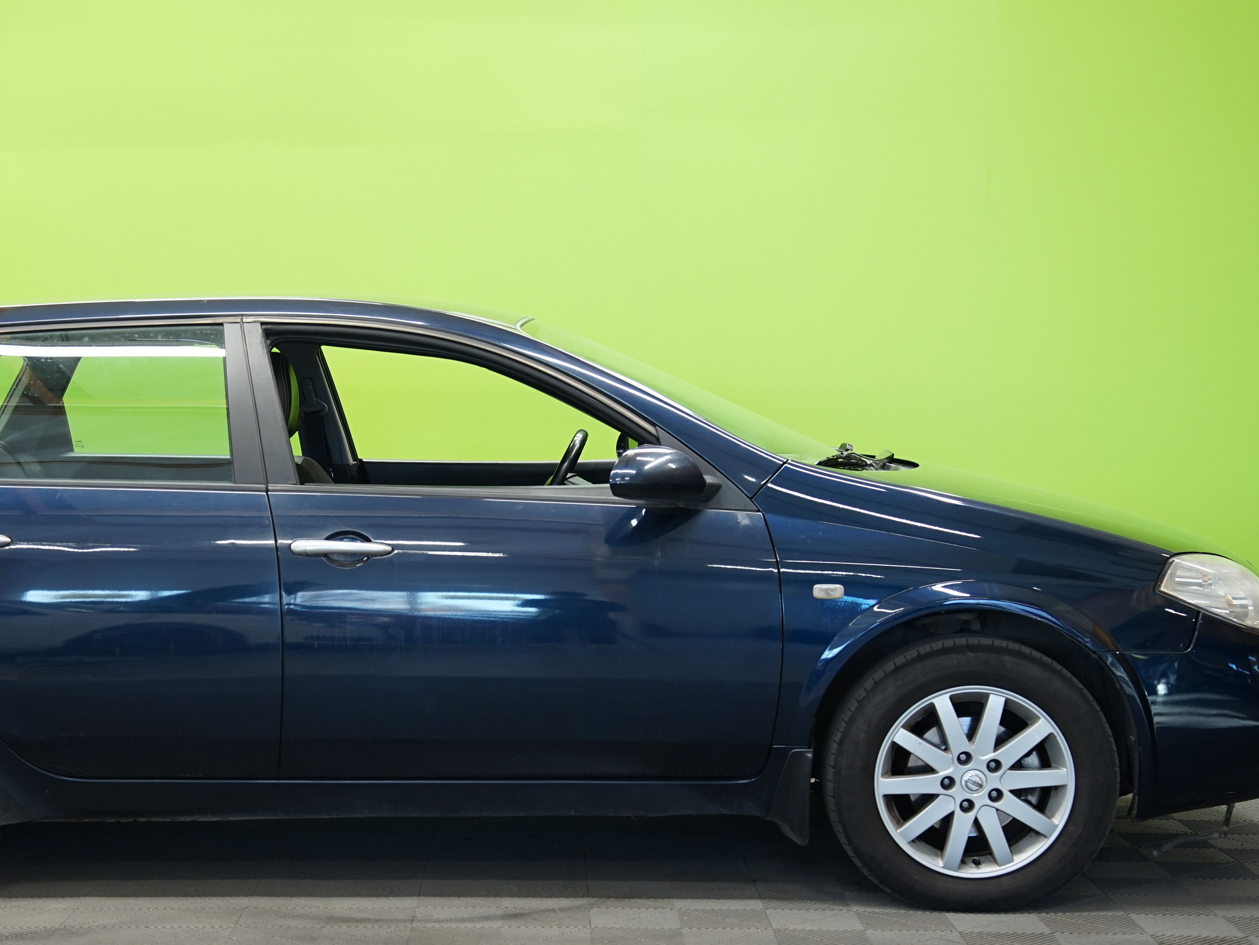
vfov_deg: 21.8
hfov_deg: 28.7
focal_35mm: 67
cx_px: 376
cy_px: 630
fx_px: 2437
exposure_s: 1/25
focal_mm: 42
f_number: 3.5
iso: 400
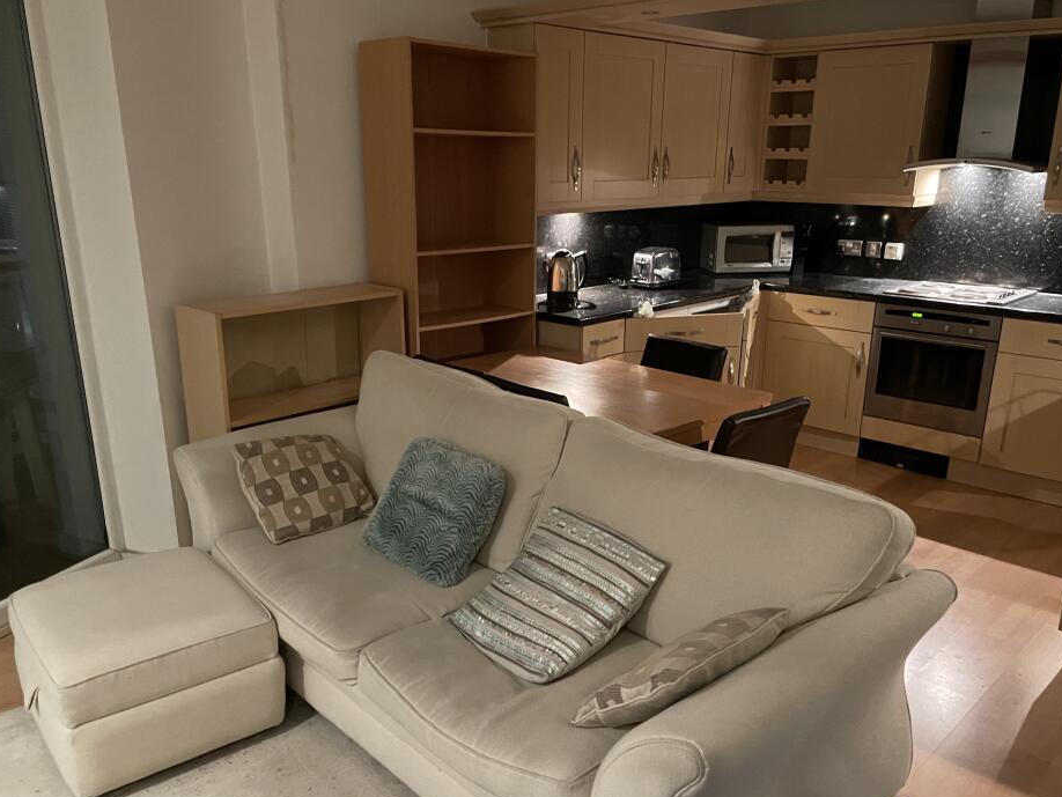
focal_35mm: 29
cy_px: 443
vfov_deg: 48.2
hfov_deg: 61.6
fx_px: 890
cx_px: 530
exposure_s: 1/25
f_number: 1.6
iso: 640
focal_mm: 4.2
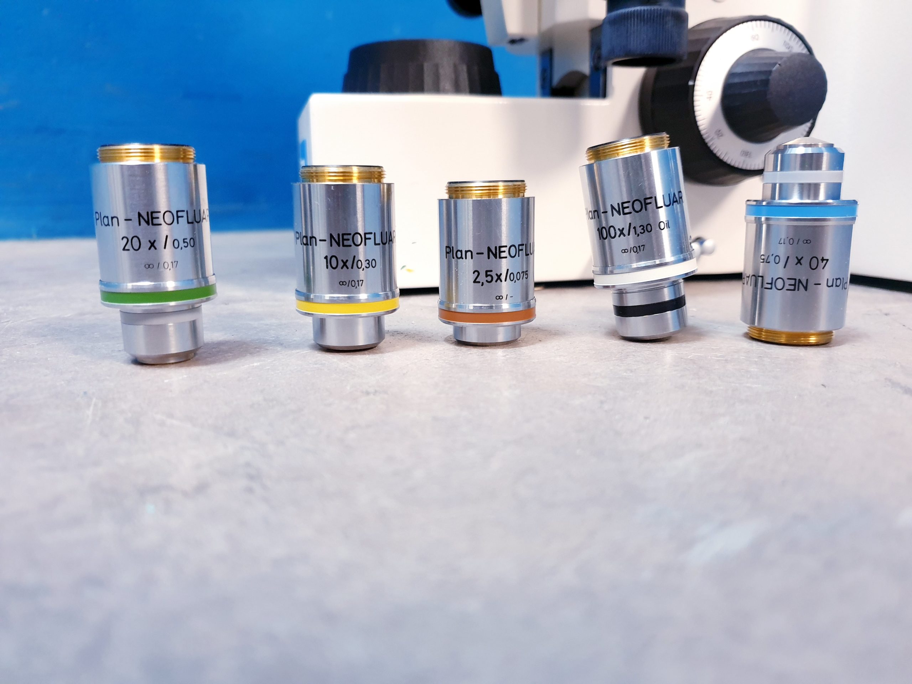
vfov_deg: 53.1
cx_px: 456
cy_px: 342
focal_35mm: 26
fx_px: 685
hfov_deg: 67.3
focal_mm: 4.3
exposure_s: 1/50
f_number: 1.5
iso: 250
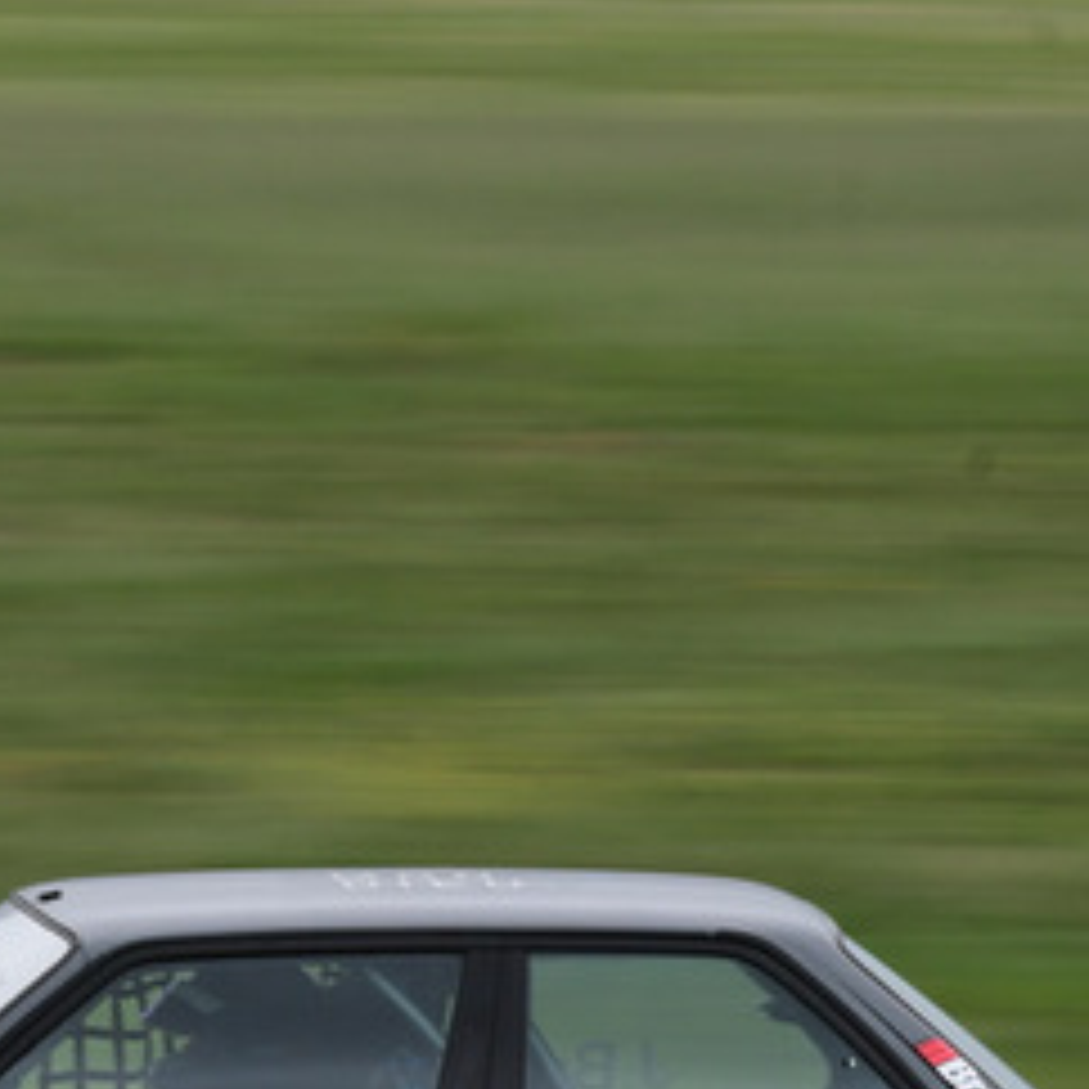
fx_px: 51039
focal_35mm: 1434
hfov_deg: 1.2
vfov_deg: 1.2
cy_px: 531
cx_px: 45
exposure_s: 1/100
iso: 200
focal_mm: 340
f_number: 13
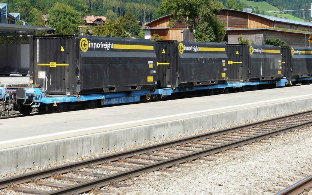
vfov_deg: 18.6
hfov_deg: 29.4
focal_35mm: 70
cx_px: 154
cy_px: 72
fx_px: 595
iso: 100
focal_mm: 9
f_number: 5.6
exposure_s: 1/320
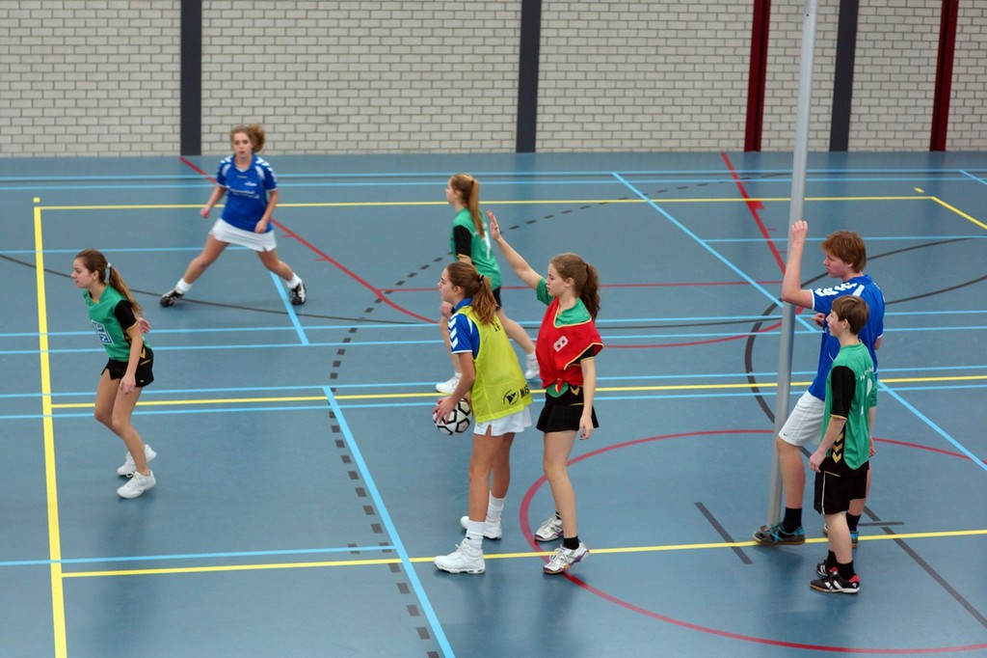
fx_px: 2055
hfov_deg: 27.0
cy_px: 329
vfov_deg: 18.2
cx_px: 494
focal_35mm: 75
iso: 400
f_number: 2.5
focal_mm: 50
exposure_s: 1/160
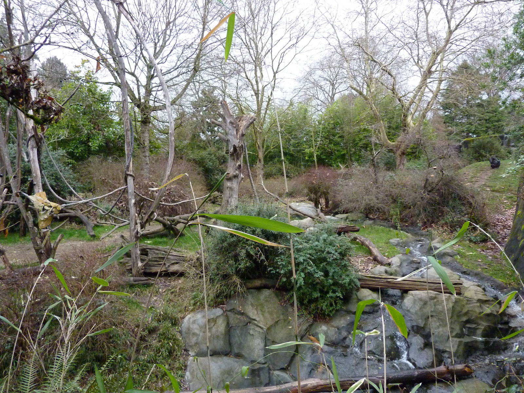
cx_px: 262
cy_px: 196
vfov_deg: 54.9
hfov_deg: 69.4
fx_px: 378
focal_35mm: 25
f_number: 3.3
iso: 400
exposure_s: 1/250
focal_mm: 4.1
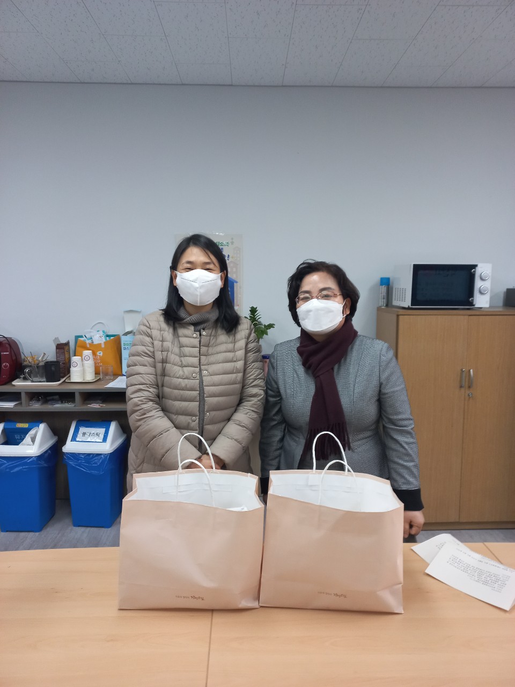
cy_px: 344
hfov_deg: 54.9
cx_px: 258
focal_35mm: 25
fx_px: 496
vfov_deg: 69.4
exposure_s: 1/60.2
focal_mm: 4.6
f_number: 1.8
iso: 125
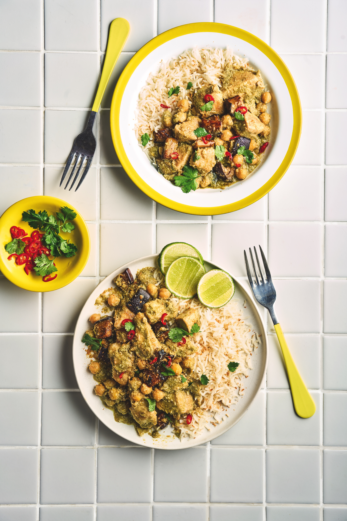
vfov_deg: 39.6
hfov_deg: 27.0
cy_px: 260
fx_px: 723
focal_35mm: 50
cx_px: 174
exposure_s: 1/160
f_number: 9
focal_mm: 50
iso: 50
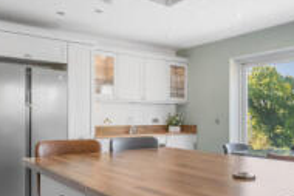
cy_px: 110
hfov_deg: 54.3
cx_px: 162
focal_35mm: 35
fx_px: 286
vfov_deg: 37.9
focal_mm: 14
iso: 400
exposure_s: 1/1000
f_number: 4
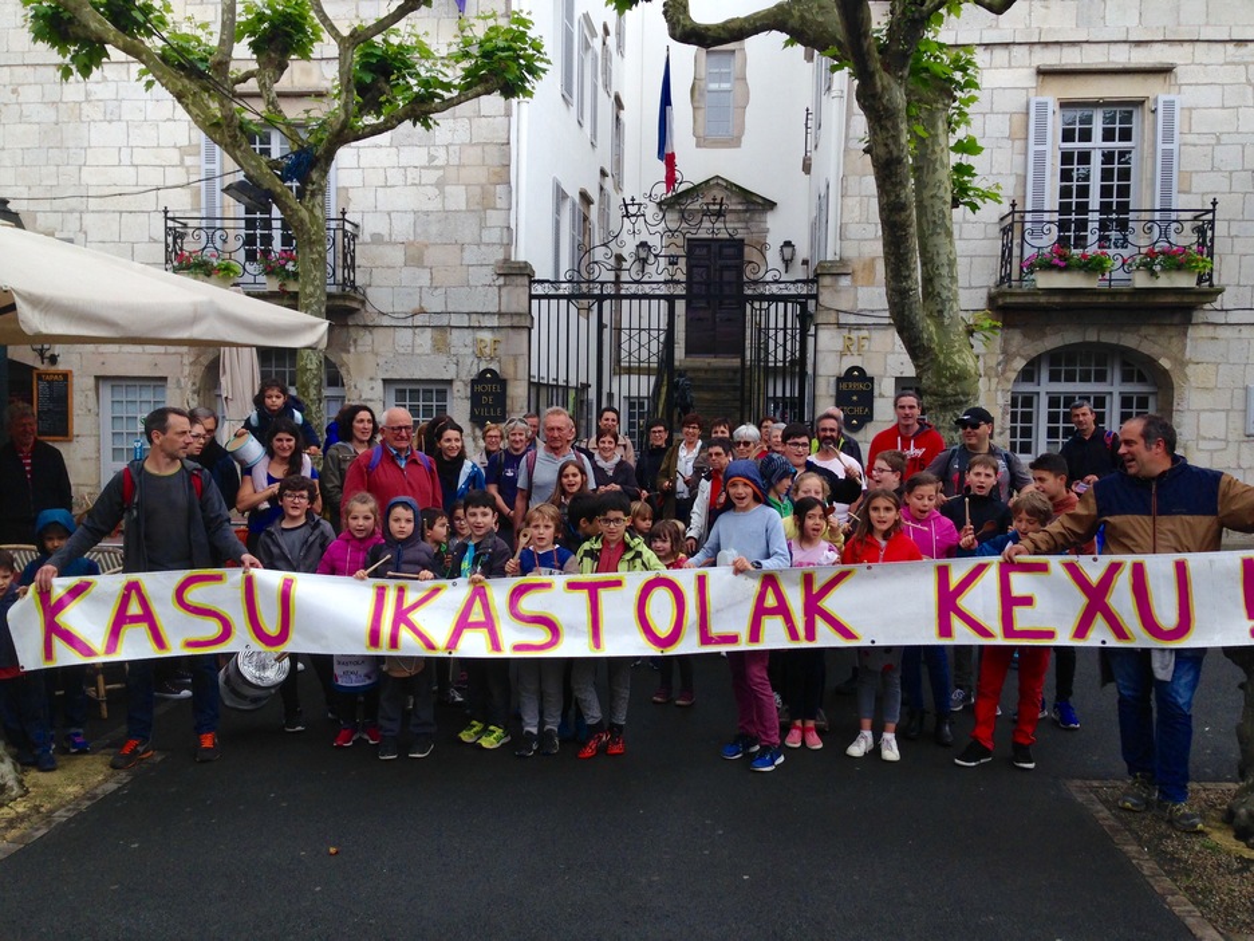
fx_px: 1195
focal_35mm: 33
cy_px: 470
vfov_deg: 42.9
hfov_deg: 55.4
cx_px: 627
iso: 50
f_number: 2.4
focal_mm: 4.12
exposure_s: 1/559
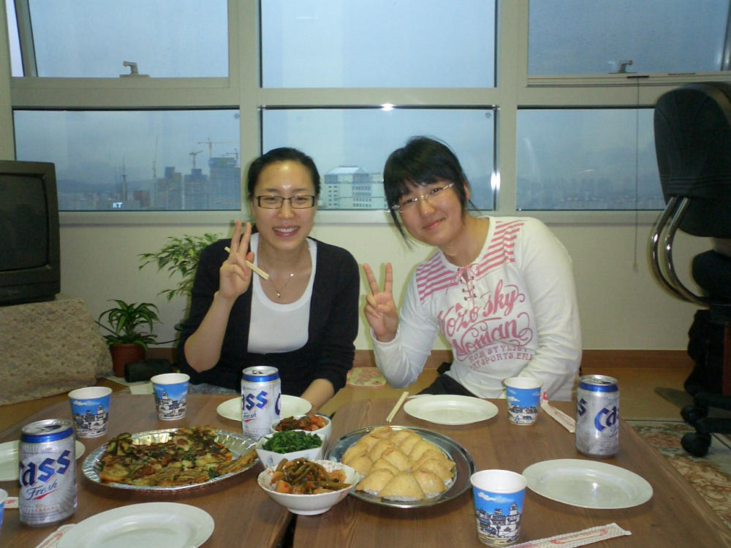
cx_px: 366
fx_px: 781
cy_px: 274
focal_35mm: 37
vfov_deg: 38.7
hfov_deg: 50.1
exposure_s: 1/40
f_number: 3.5
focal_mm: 5.6
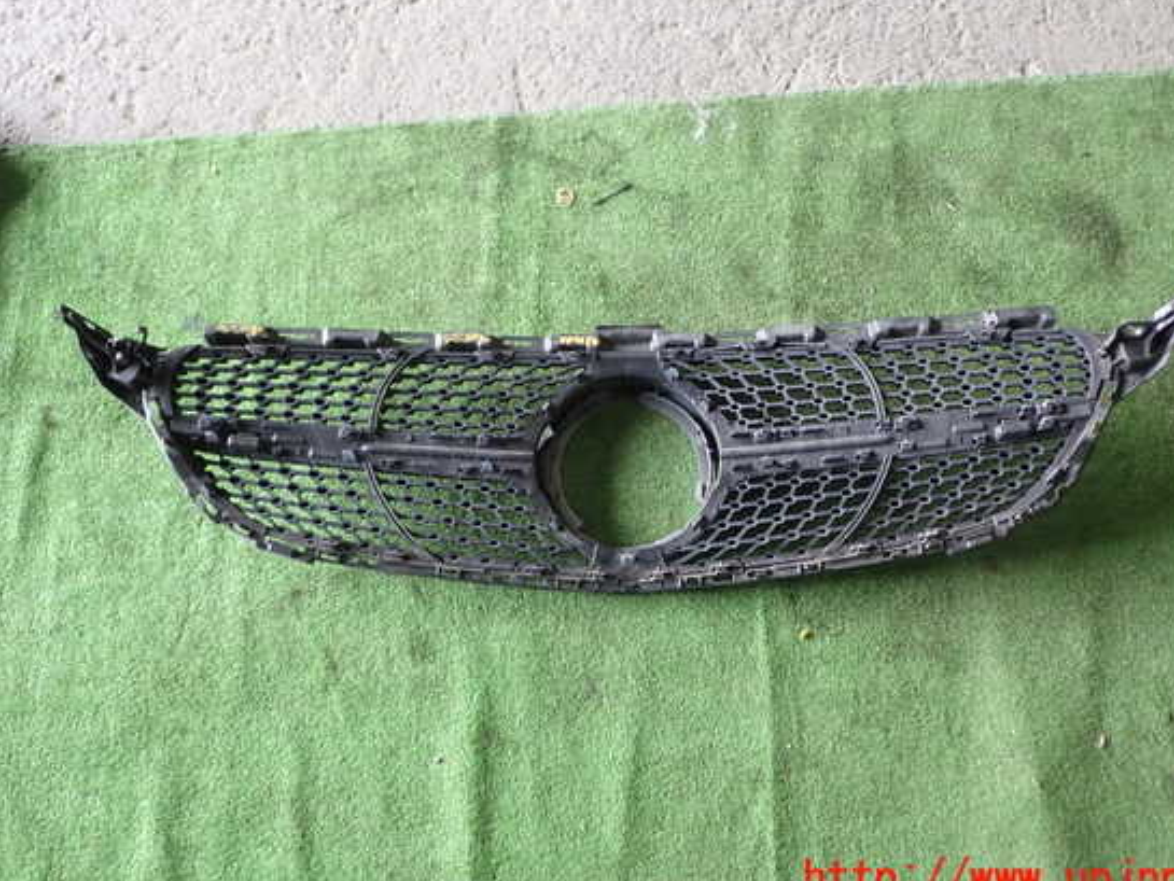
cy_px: 422
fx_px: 1119
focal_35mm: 33
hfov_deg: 55.2
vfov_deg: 43.0
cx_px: 644
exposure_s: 1/50
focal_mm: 5.4
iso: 200
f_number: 2.3
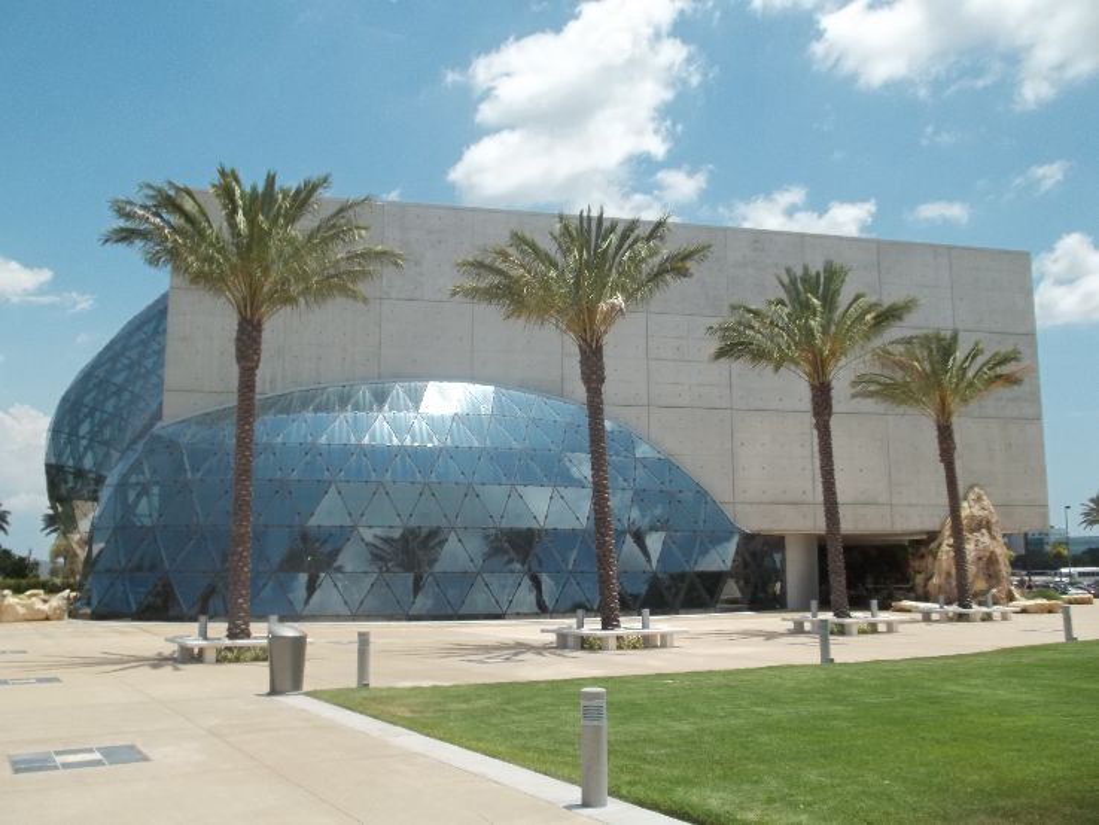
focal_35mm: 33
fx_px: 1048
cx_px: 550
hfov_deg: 55.3
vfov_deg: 43.0
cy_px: 412
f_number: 8
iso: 64
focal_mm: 5.9
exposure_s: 1/200
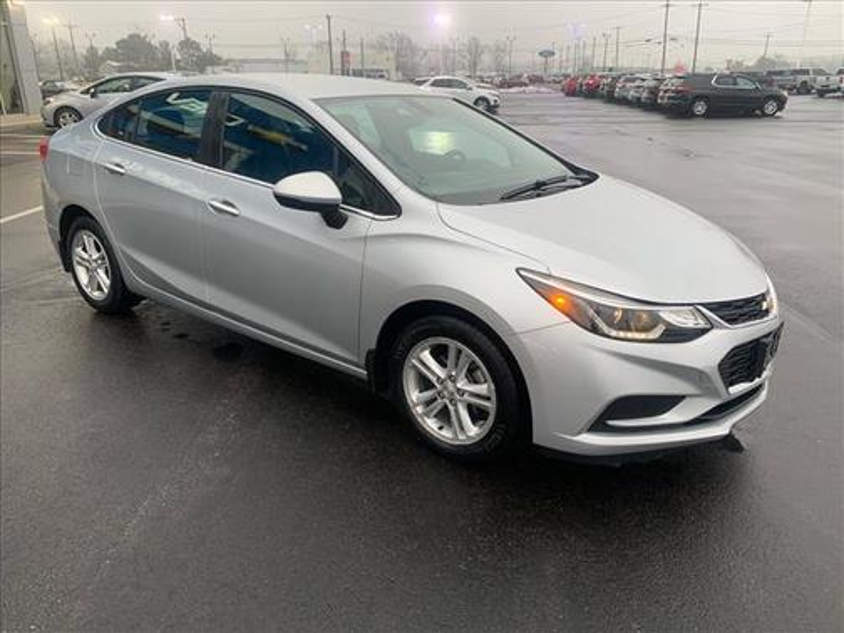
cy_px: 316
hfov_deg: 67.3
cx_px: 422
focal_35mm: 26
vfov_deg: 53.1
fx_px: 634
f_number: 1.8
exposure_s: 1/122
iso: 50
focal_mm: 4.25
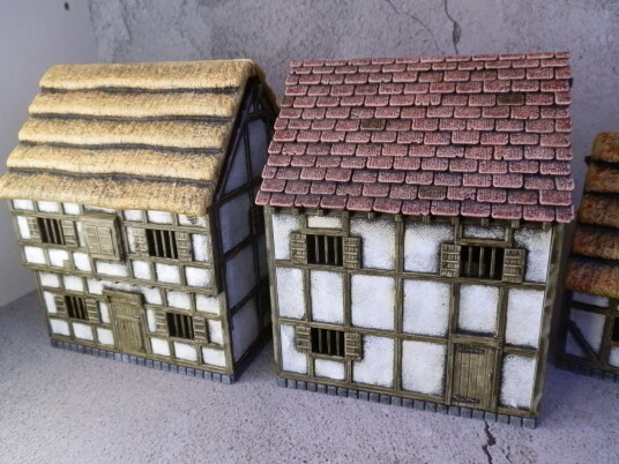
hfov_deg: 63.4
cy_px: 232
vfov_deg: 49.7
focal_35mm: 28
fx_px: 501
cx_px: 310
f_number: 3.1
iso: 400
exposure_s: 1/160
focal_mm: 5
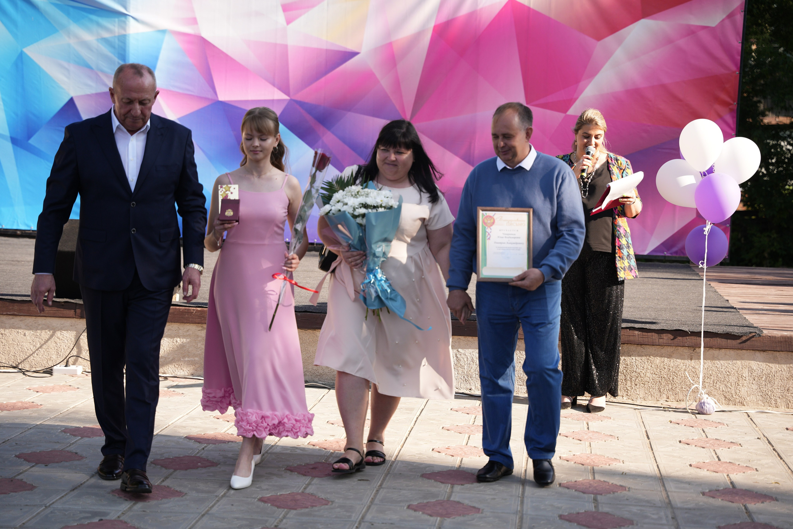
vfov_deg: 20.1
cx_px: 396
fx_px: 1489
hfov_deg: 29.8
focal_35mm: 68
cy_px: 264
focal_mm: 67.6
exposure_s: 1/400
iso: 160
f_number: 2.8
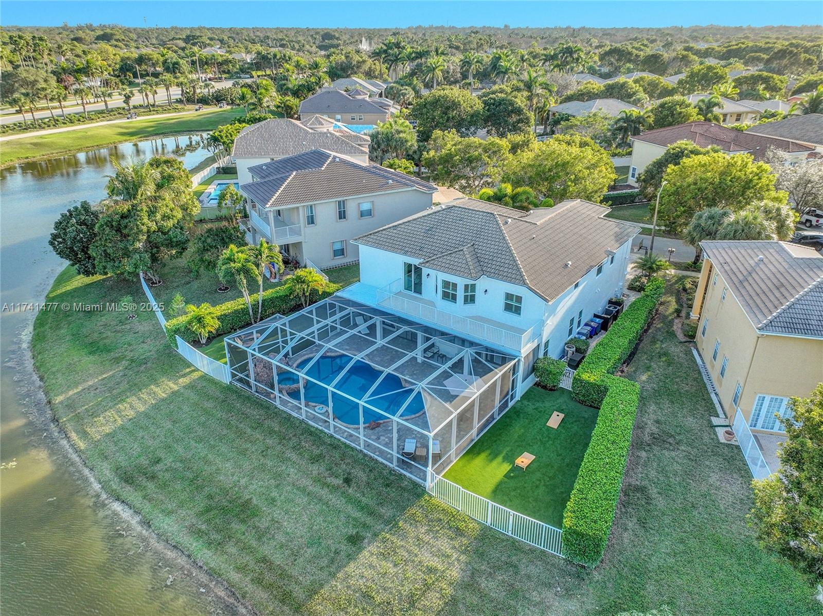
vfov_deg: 56.8
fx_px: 570
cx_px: 412
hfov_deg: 71.6
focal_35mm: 24
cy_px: 308
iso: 410
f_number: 2.8
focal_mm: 12.3
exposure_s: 1/1250
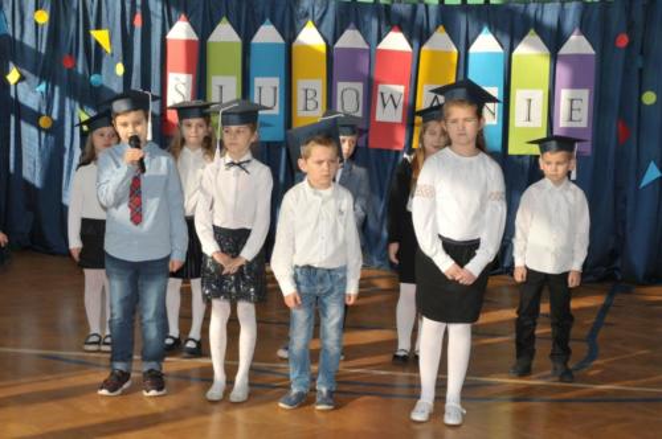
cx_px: 331
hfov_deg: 36.9
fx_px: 992
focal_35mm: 54
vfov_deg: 25.0
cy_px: 220
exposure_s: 1/250
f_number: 11
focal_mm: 36
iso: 640
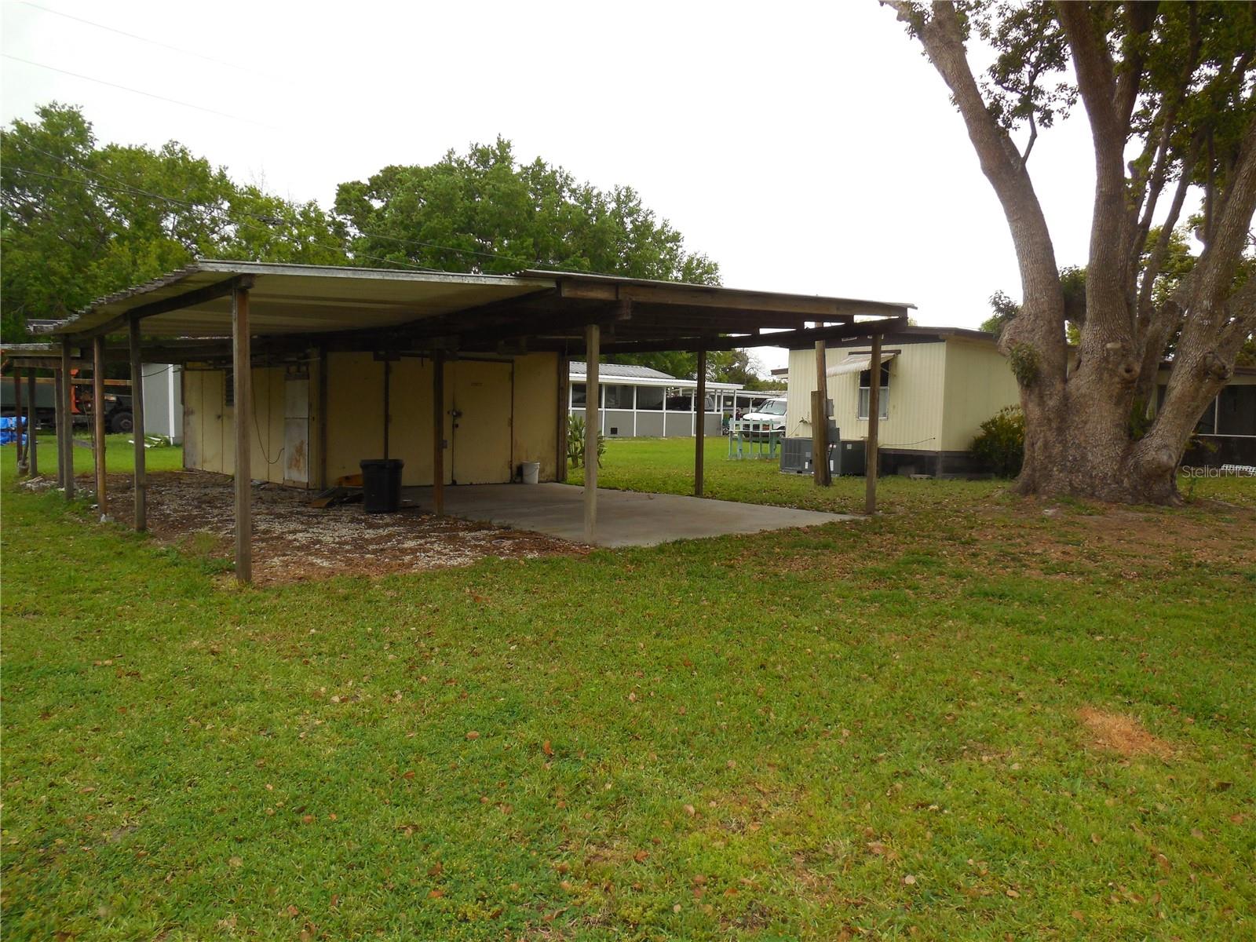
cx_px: 628
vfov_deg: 54.9
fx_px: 907
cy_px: 471
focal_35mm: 25
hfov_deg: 69.4
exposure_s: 1/400
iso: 125
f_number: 3.1
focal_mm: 4.5
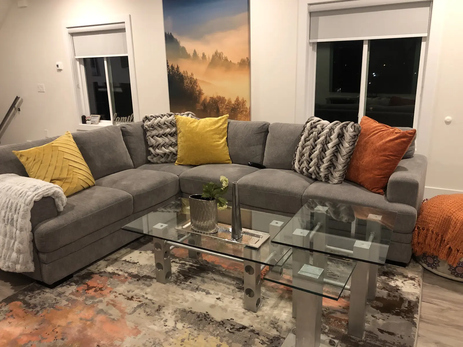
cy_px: 174
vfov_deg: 49.7
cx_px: 232
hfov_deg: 63.4
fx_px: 375
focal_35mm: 28
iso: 100
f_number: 1.8
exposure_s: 1/11
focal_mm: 4
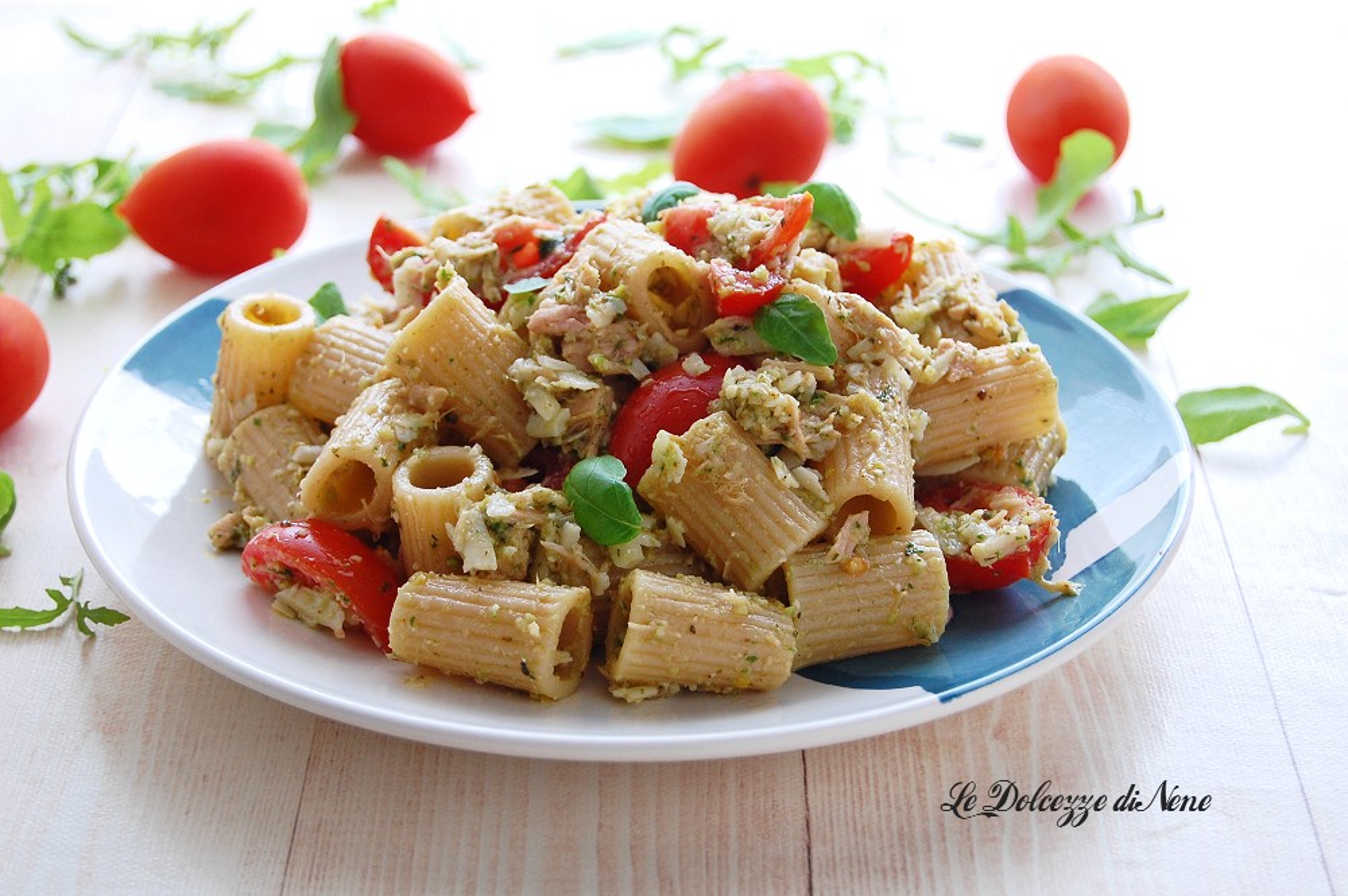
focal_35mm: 75
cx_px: 674
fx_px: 2806
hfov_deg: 27.0
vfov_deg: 18.2
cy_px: 448
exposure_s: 1/60
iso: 450
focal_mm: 50
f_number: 5.6
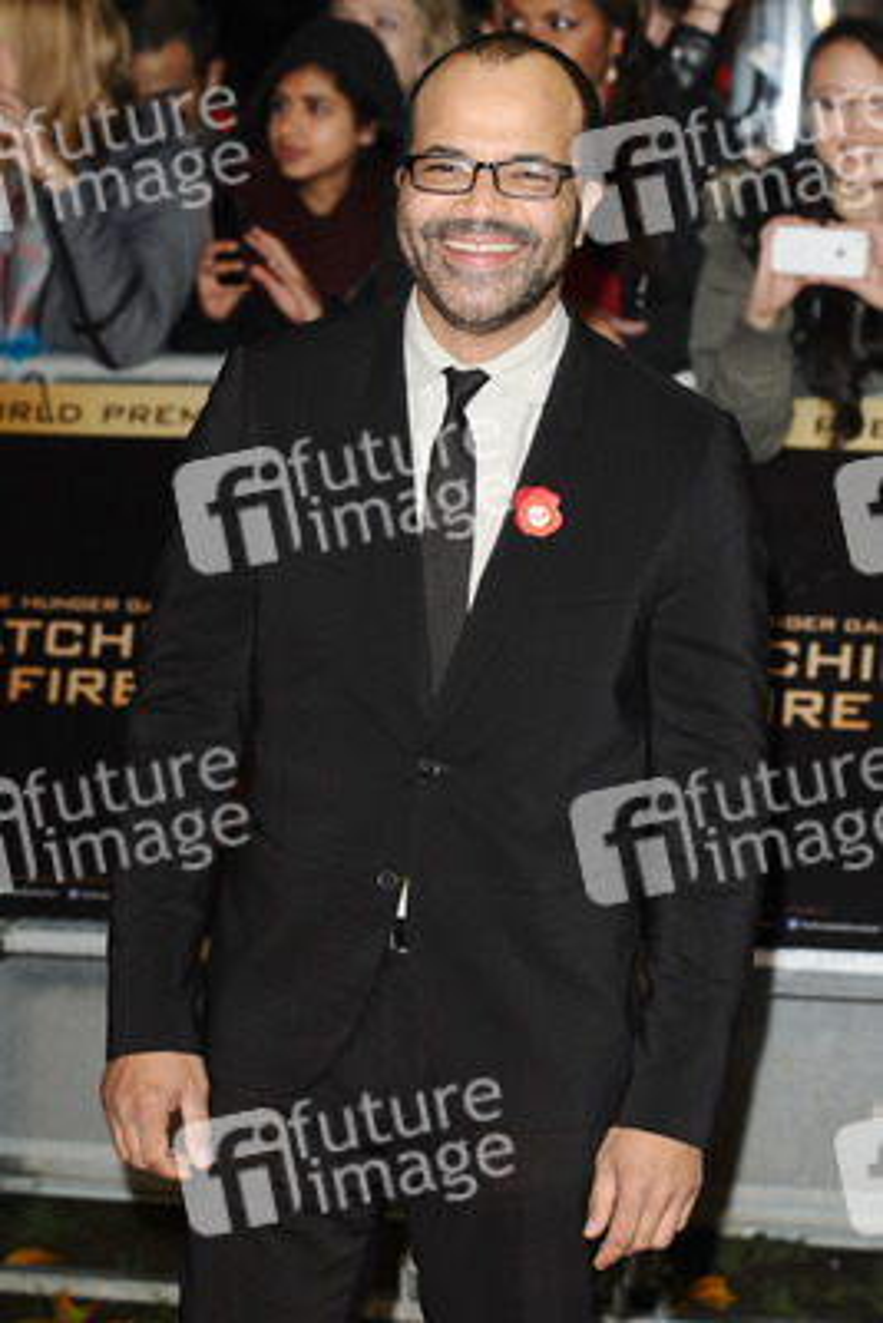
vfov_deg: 17.1
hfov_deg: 11.4
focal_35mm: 120
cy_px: 662
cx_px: 442
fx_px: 4411
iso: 640
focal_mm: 80
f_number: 4.5
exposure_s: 1/200
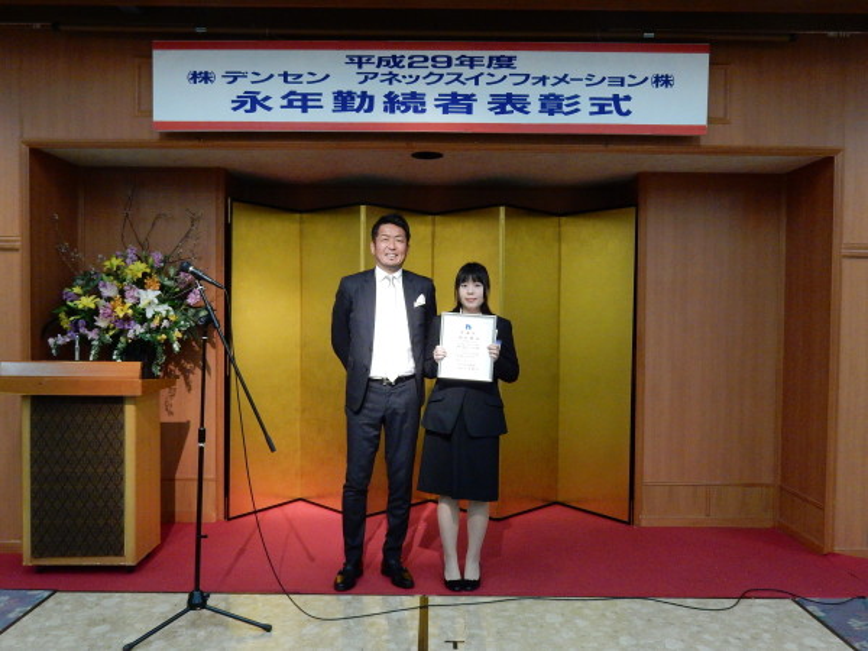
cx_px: 434
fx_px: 752
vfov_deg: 46.8
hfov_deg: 60.0
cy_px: 326
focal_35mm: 30
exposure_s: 1/15
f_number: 4
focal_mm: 5.4
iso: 200
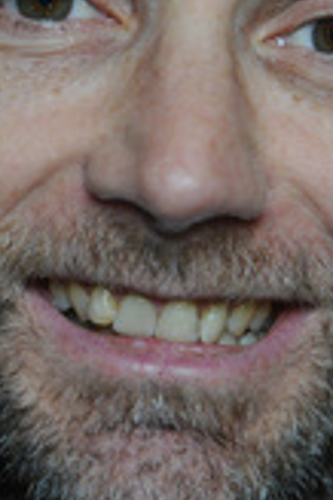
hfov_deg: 5.0
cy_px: 64
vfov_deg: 7.5
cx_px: 189
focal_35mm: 274
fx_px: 3813
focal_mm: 75
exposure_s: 1/30
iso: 400
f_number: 4
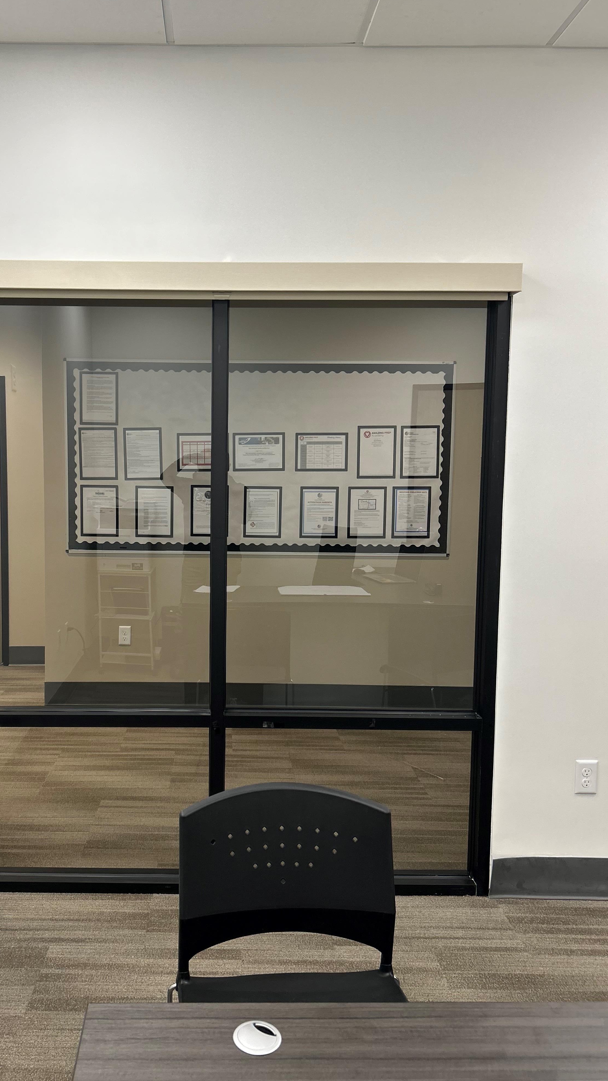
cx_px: 212
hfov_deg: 39.8
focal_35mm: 29
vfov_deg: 66.1
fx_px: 831
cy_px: 537
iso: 100
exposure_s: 1/120
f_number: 1.5
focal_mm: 5.7
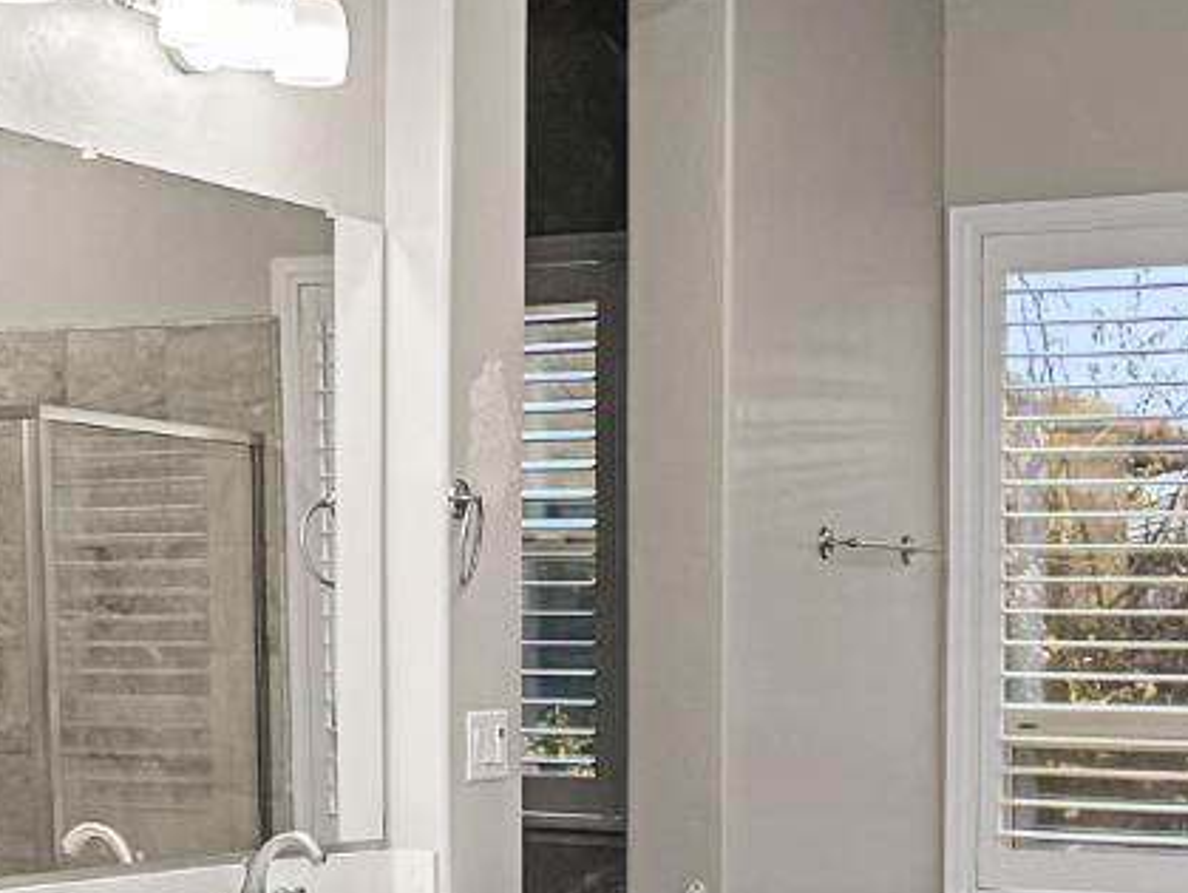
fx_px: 3194
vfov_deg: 15.9
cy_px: 628
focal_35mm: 93
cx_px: 20
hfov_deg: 20.4
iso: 40
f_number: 1.5
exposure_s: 1/150
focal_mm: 5.7
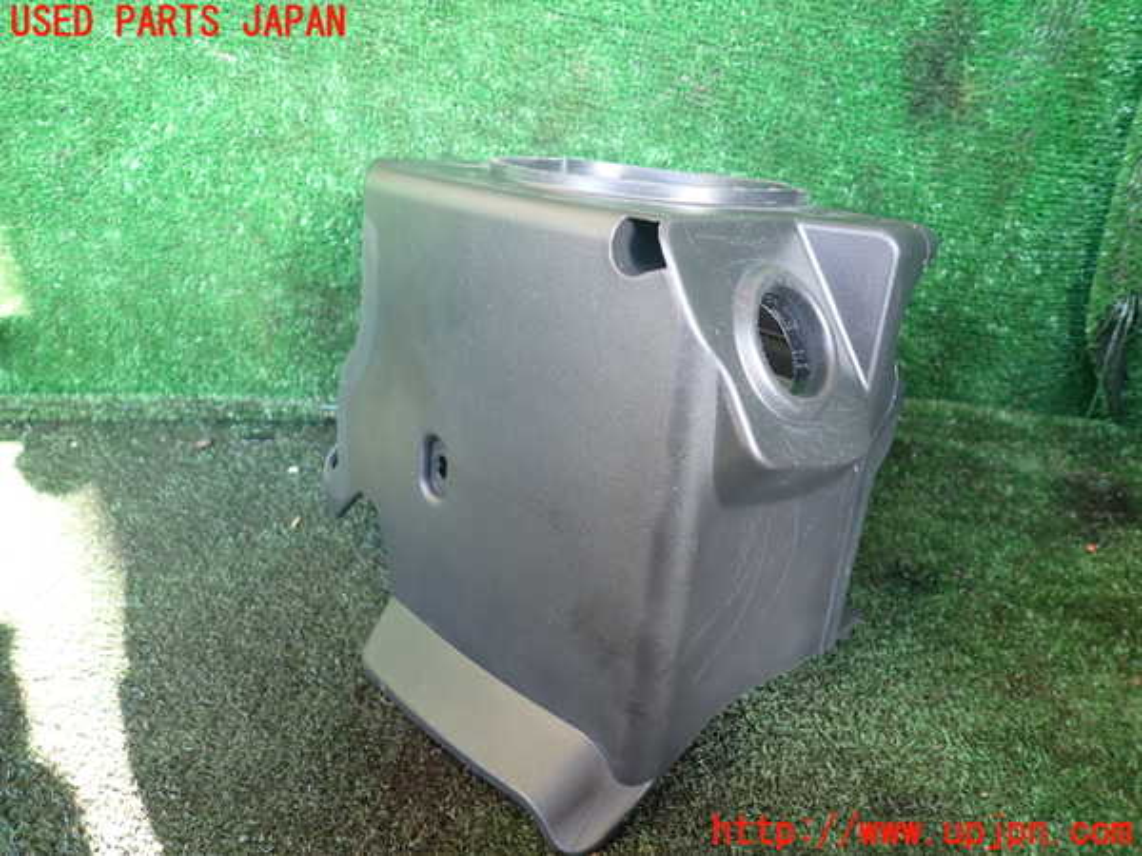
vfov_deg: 54.9
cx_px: 571
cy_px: 428
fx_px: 825
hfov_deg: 69.4
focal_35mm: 25
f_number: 2
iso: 200
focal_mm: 4.5
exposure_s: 1/50
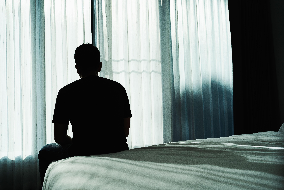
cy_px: 94
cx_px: 142
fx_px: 355
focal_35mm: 45
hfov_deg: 43.6
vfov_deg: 29.9
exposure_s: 1/6400
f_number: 4.5
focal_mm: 44
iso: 400
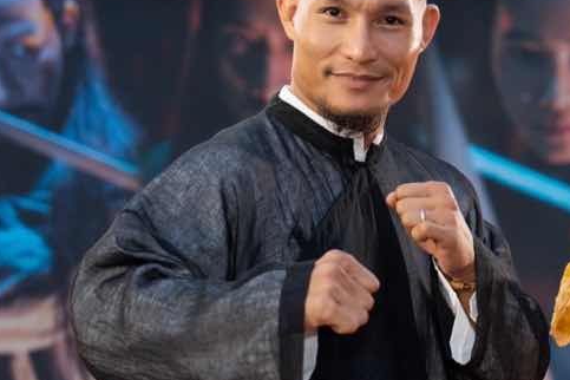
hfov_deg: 14.1
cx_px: 563
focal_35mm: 143
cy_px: 263
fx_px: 2264
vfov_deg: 9.6
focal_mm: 69
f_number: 3.2
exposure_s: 1/160
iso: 200
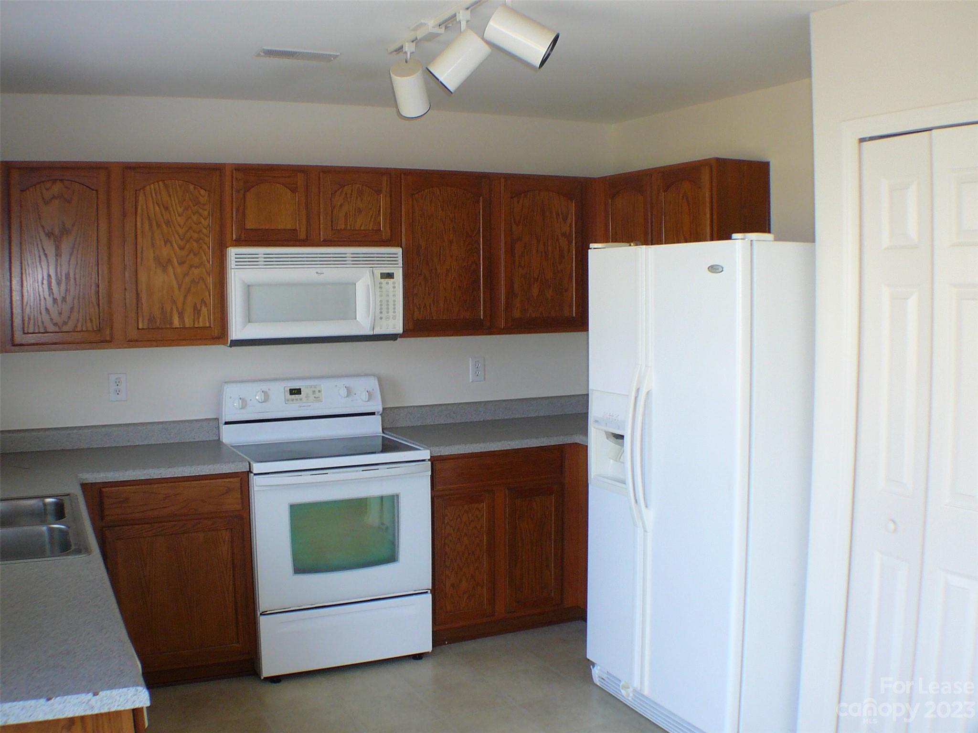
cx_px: 489
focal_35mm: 47
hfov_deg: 40.4
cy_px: 366
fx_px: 1328
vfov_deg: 30.9
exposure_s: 1/30
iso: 125
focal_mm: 7
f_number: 3.3
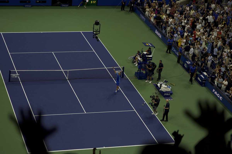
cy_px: 77
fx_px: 677
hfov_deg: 19.5
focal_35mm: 105
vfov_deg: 13.0
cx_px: 116
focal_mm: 70
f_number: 2.8
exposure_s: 1/125
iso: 64
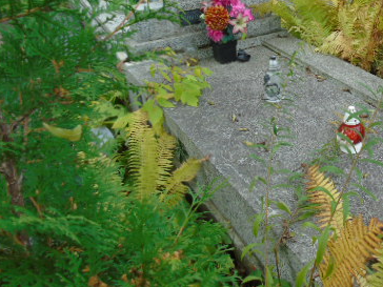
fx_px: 487
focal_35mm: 44
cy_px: 75
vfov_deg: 32.3
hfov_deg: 40.9
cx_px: 315
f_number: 3.4
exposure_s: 1/125
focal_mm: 4.4
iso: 80
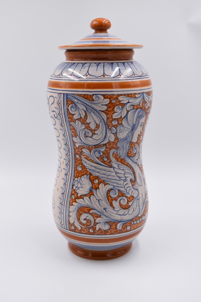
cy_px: 151
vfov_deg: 41.1
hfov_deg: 28.1
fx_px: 402
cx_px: 100
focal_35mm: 48
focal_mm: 32
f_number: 5.6
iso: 200
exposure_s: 1/160
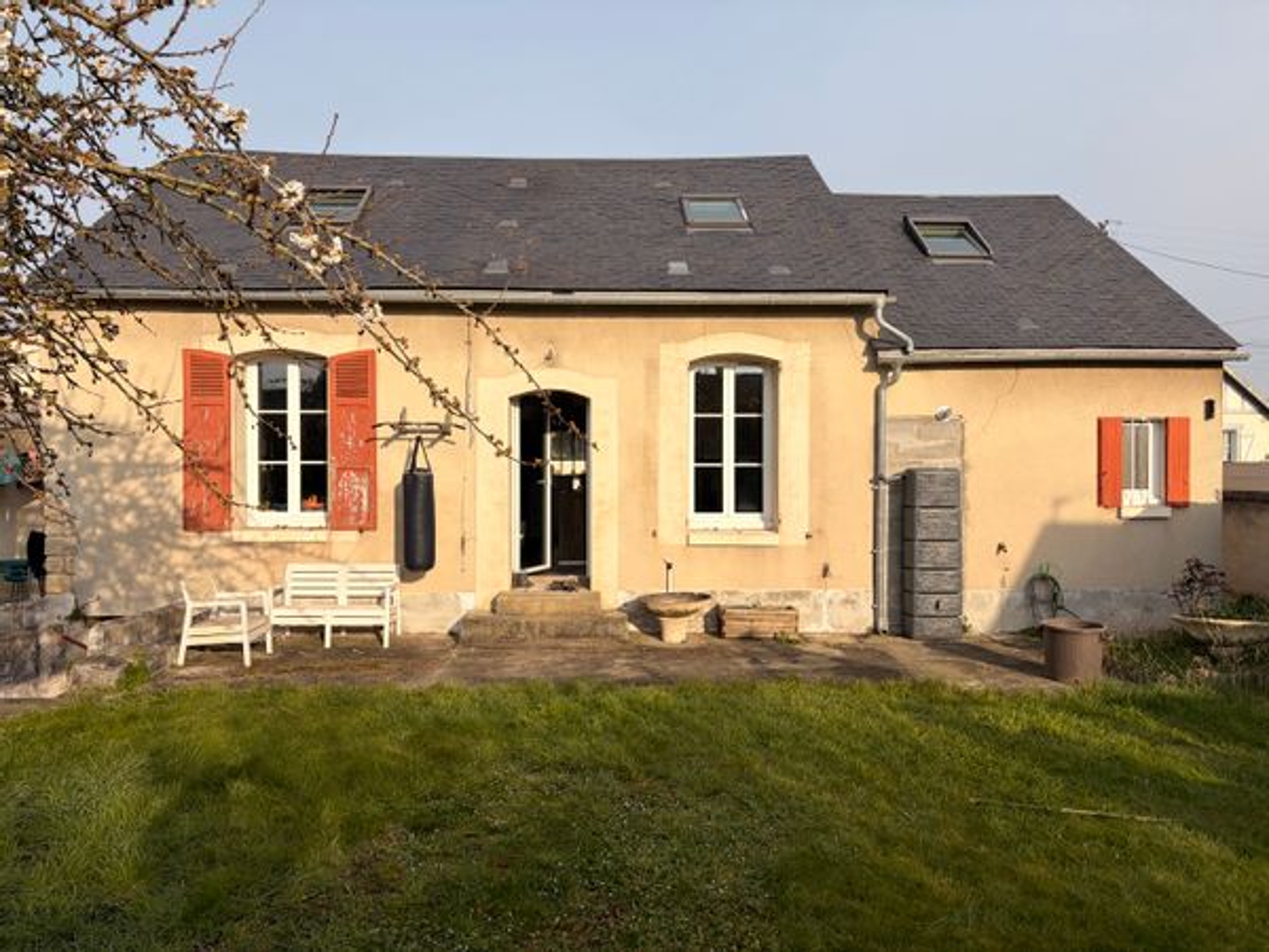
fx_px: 953
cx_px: 634
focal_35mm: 26
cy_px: 476
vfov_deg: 53.1
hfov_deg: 67.3
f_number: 1.6
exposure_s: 1/4065
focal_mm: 5.96
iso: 50
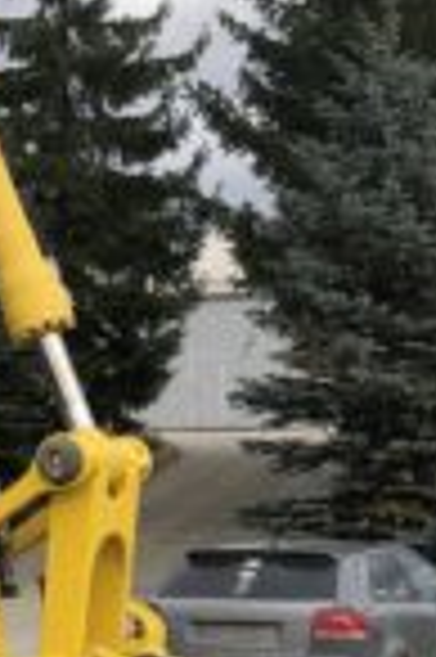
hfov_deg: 10.0
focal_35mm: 120
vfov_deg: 17.0
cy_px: 450
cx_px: -589
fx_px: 2185
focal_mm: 3.99
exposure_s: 1/1000
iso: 20
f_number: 1.8
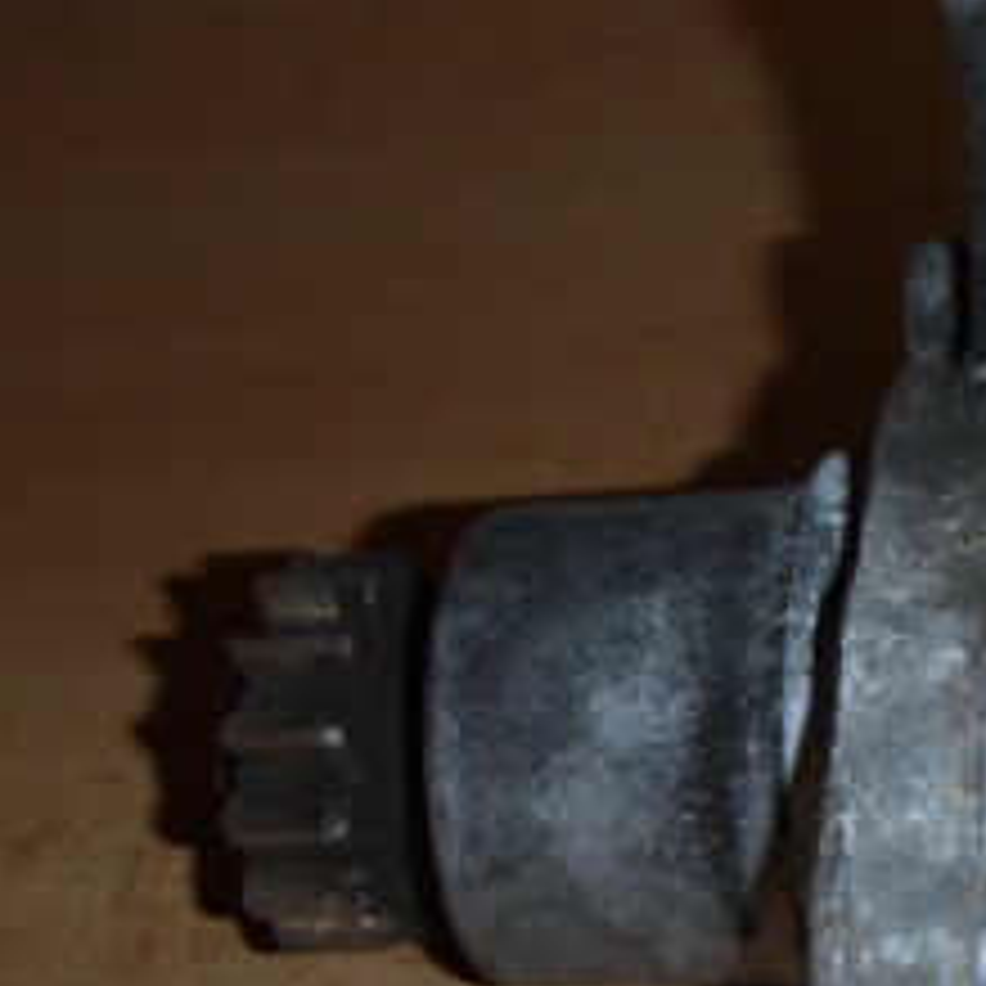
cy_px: 531
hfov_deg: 16.7
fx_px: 3158
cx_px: 1288
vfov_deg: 17.7
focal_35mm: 98
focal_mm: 6.83
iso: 100
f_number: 4.6
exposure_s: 1/40
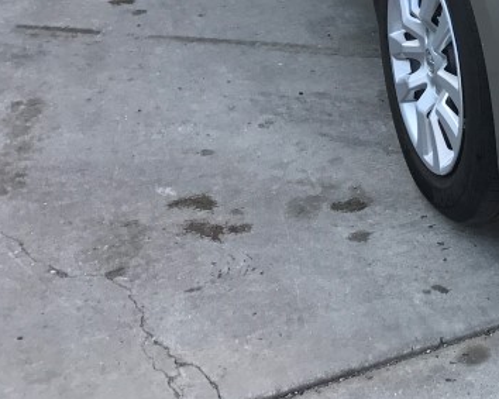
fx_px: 1166
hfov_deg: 21.3
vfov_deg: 18.5
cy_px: -69
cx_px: 691
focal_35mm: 79
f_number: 1.8
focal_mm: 3.99
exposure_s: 1/520
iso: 20
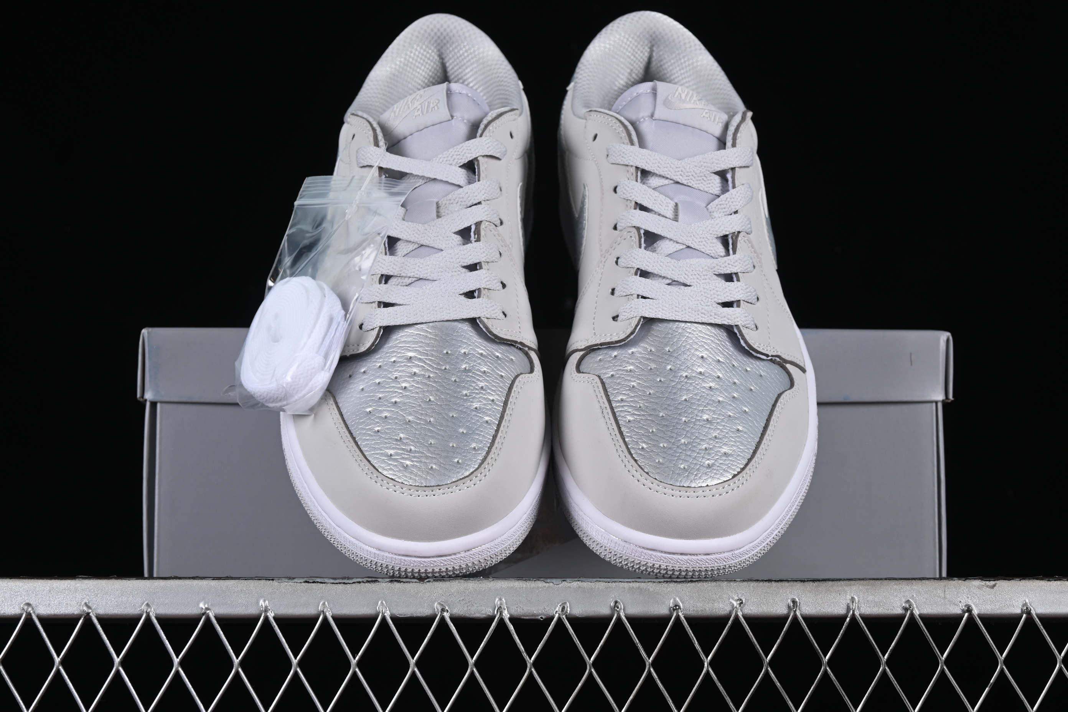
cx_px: 534
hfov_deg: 27.0
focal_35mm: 75
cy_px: 356
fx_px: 2225
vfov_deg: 18.2
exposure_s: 1/80
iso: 160
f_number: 8
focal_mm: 50
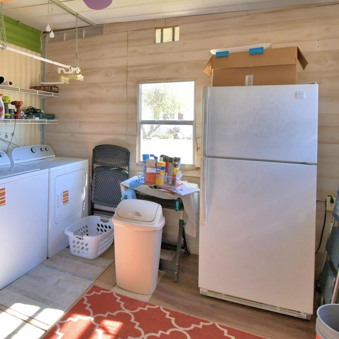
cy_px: 118
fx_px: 277
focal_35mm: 25
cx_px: 104
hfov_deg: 60.9
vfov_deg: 61.7
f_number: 4.5
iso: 360
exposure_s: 1/125
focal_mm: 10
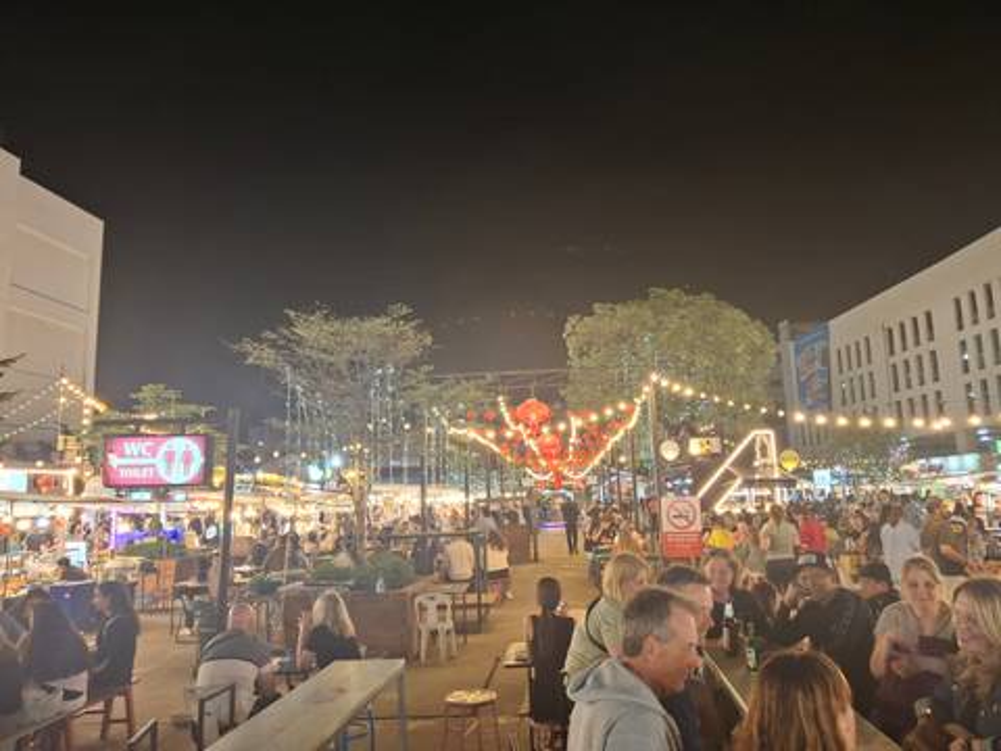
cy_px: 376
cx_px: 500
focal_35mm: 25
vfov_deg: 54.9
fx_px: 723
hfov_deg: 69.4
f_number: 1.8
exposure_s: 1/33
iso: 250
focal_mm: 4.69
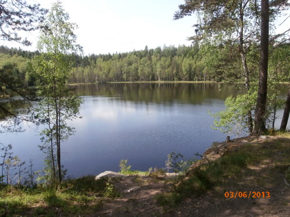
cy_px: 108
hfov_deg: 71.6
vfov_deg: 56.8
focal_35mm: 24
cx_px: 145
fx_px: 201
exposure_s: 1/80
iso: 100
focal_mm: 4.2
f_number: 7.9
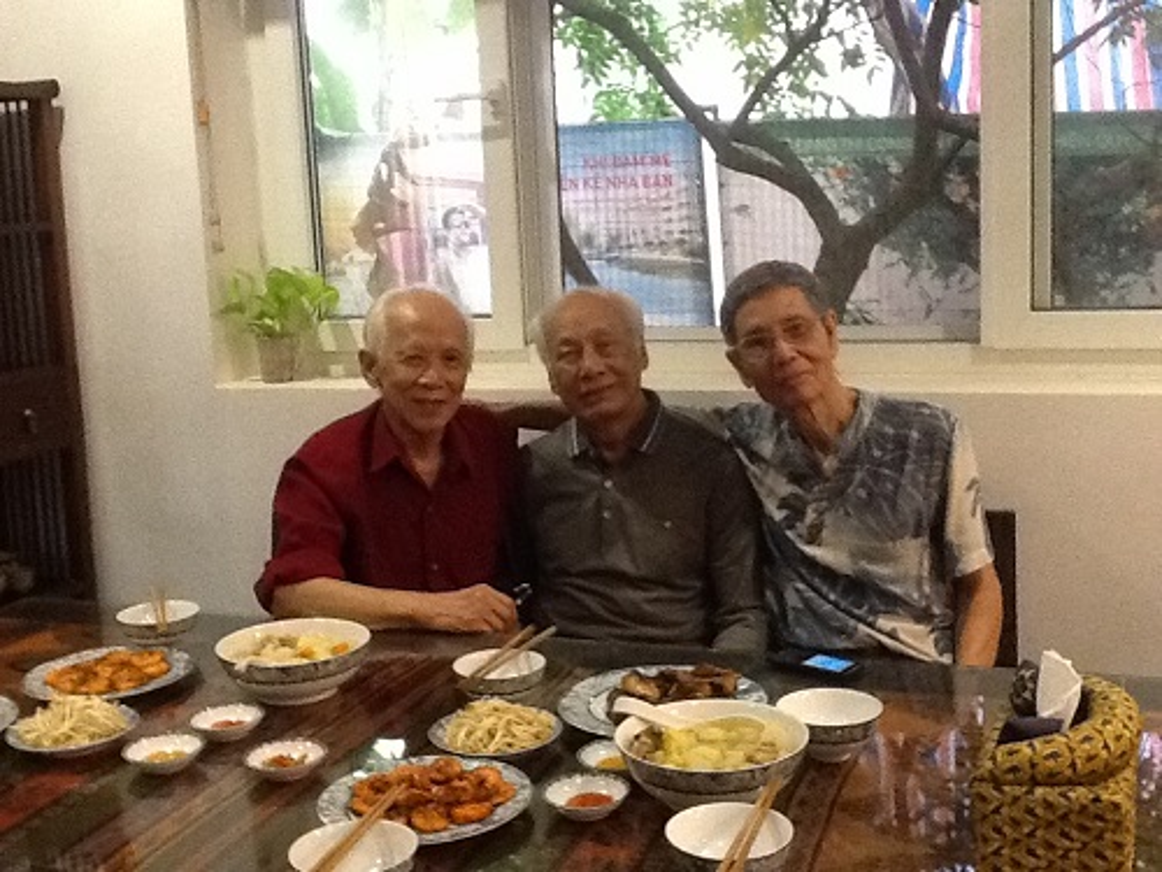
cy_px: 436
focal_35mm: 44
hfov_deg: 42.9
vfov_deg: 32.9
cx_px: 581
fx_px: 1477
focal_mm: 2.03
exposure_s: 1/24
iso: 320
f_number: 2.4
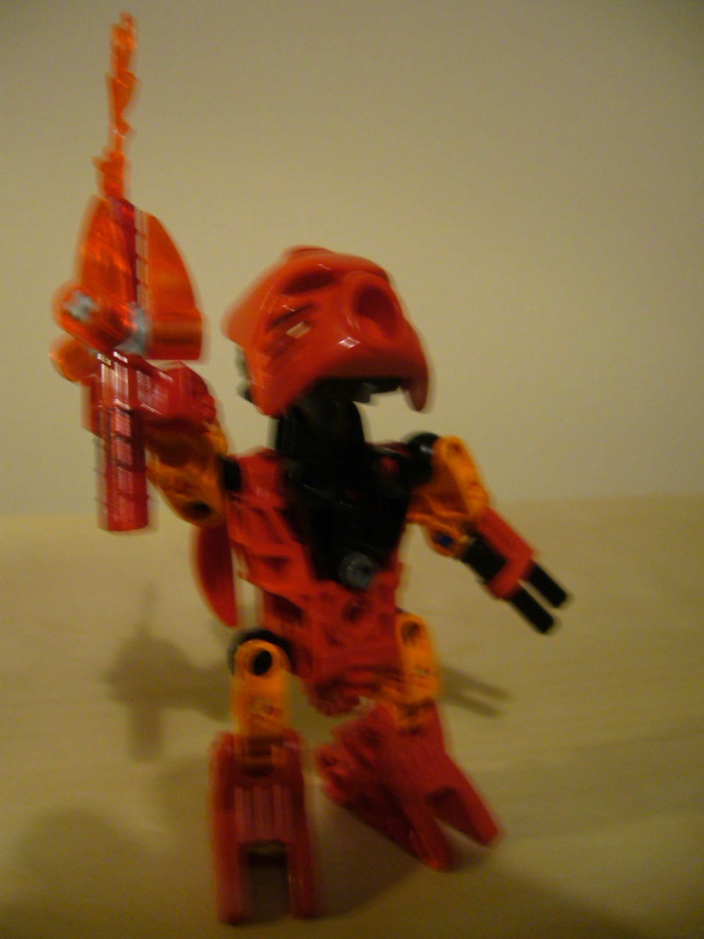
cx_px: 352
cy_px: 470
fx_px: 949
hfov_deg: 40.7
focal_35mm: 35
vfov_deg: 52.6
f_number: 2.8
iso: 200
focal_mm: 5.8
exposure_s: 1/6
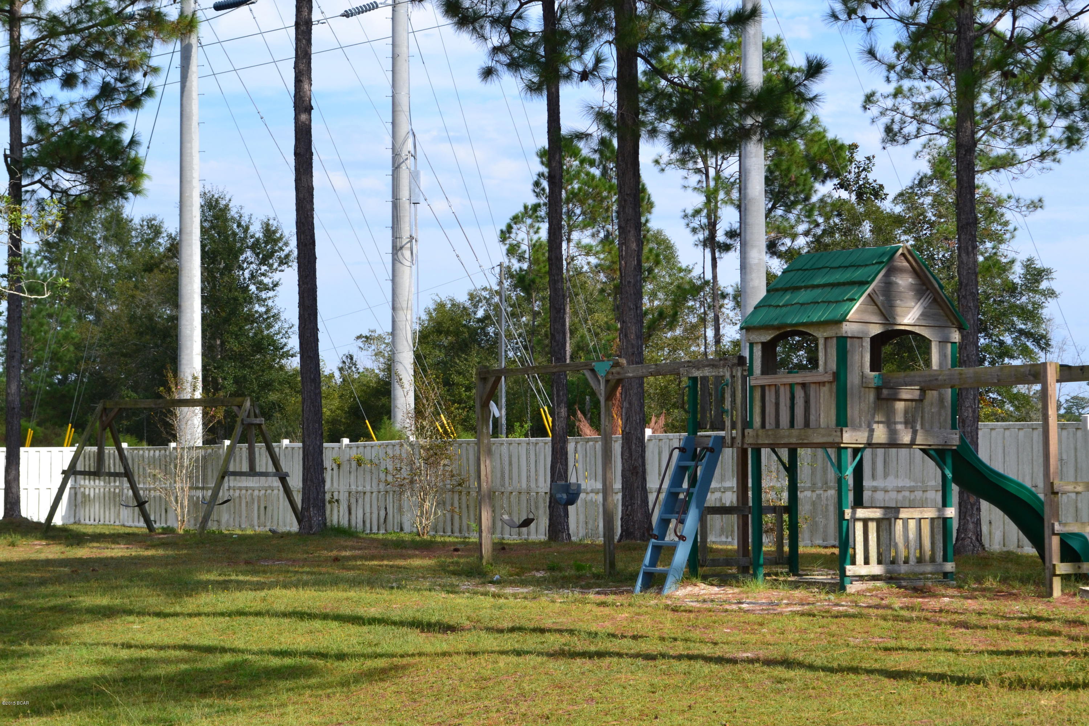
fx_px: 2495
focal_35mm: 82
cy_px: 363
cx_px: 544
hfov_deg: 24.6
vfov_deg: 16.6
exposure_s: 1/320
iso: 400
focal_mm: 55
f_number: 10
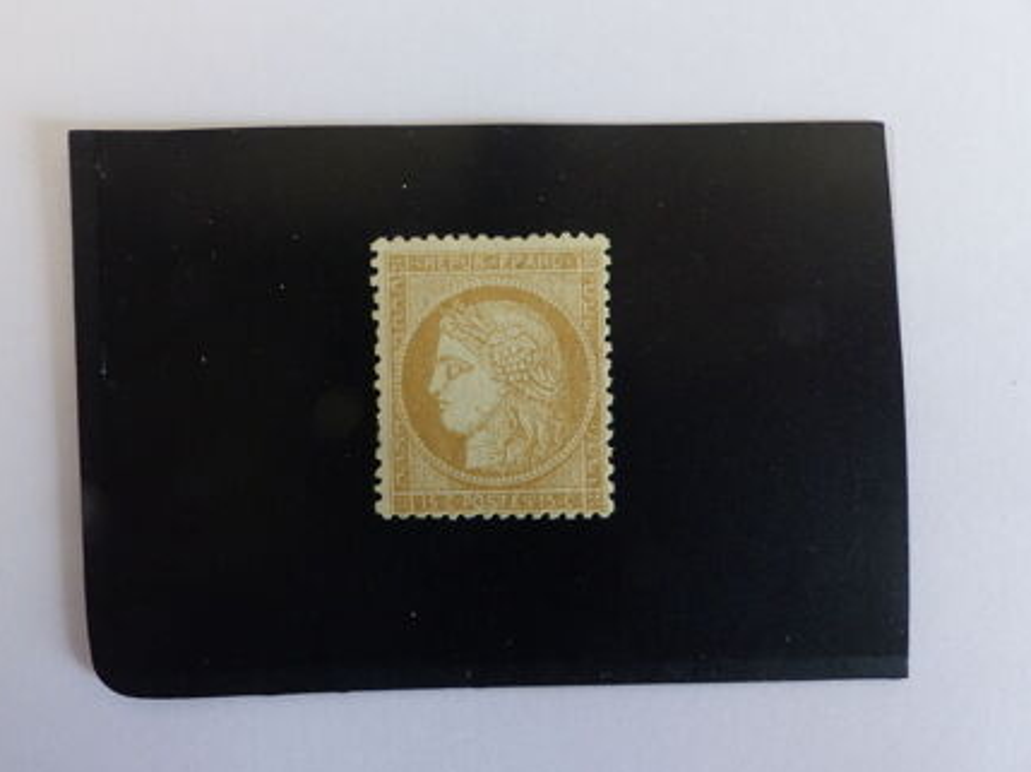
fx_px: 833
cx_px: 478
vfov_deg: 49.7
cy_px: 370
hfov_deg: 63.4
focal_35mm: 28
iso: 160
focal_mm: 4.5
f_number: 2.8
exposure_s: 1/60
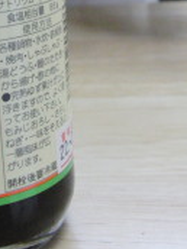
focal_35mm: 100
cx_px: 36
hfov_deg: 14.7
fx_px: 720
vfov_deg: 18.8
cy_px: -33
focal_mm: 7.2
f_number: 3.1
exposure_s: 1/160
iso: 800
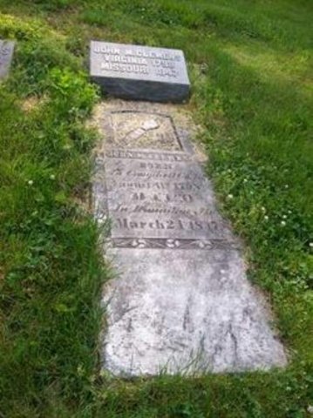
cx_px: 156
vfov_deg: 51.4
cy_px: 209
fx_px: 435
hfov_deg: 39.6
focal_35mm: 36
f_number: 2.7
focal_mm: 6
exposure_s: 1/610
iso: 80
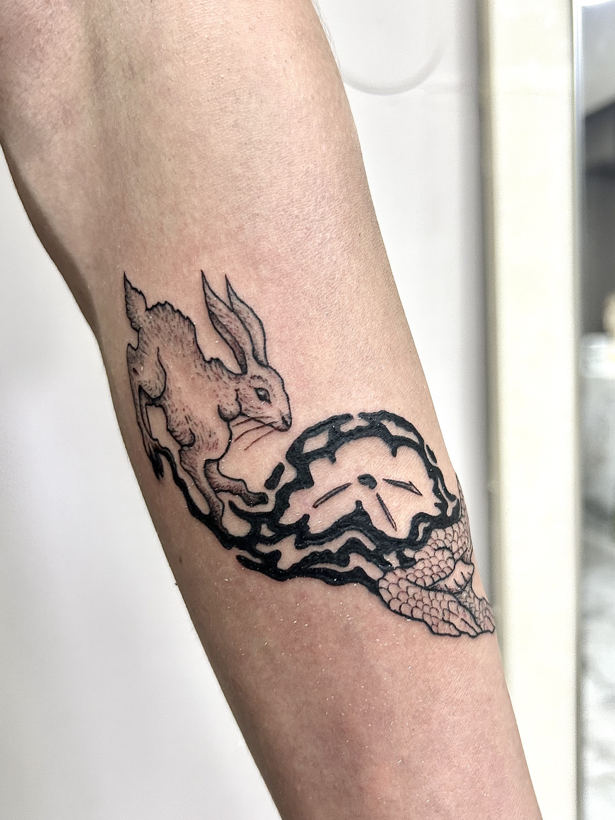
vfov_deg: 58.3
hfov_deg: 45.4
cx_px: 308
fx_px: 734
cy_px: 442
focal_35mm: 31
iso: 125
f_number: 1.5
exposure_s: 1/100
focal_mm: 5.7
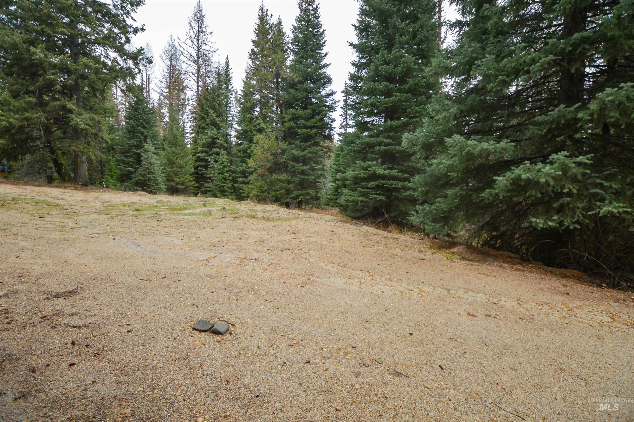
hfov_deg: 100.4
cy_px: 211
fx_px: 264
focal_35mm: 15
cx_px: 317
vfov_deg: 77.2
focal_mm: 10
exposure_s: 1/125
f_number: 5.6
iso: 125
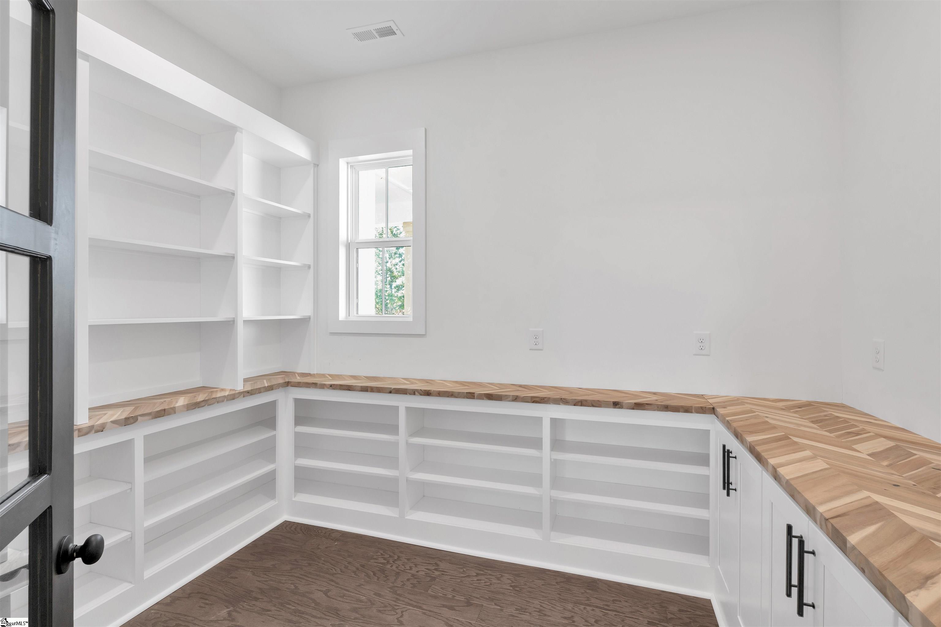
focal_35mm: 16
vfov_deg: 72.1
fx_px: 431
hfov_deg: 95.0
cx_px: 470
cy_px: 314
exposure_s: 1/10
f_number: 9
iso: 320
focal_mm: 16.5
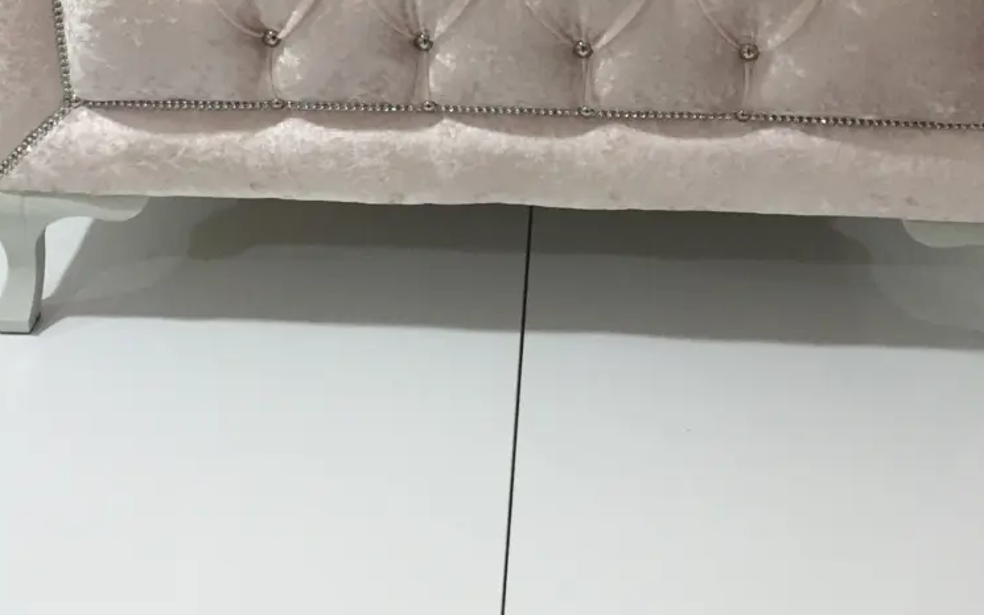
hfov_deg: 36.9
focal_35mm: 55
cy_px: -187
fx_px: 1475
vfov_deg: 21.3
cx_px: 477
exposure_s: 1/33
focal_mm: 4.15
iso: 125
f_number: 2.2
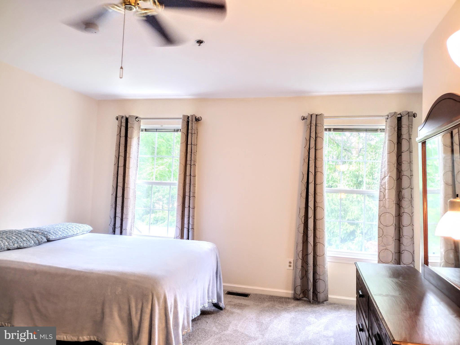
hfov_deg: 65.3
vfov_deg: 51.4
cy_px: 172
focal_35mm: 27
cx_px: 230
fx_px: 359
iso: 117
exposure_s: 1/60
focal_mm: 4.71
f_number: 1.7
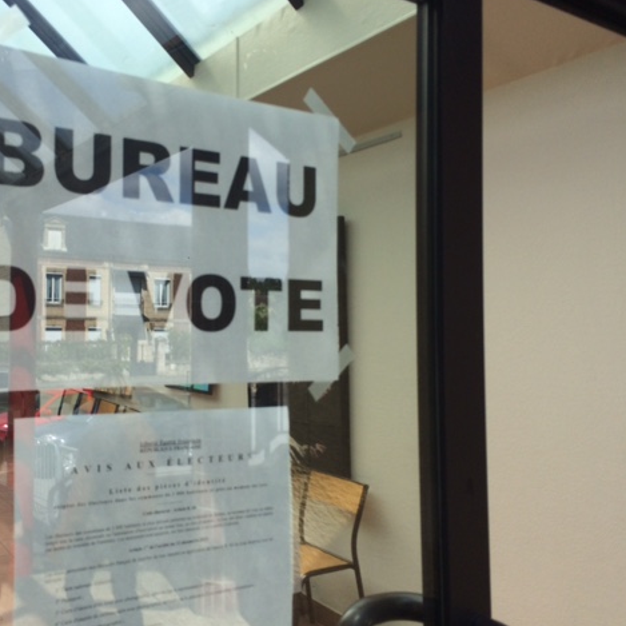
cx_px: 211
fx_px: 716
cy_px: 308
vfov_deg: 47.2
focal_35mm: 35
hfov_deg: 46.5
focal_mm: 4.15
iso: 32
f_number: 2.2
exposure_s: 1/1282
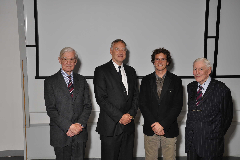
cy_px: 80
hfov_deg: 43.7
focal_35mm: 45
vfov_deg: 29.8
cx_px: 120
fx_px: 300
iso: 400
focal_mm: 30
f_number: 8
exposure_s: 1/60
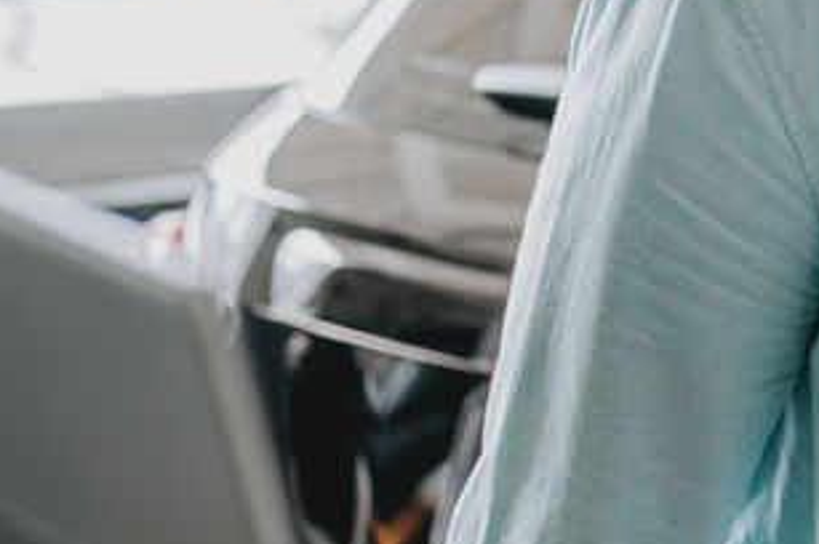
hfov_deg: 13.1
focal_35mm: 146
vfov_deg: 9.4
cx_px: 1318
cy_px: 249
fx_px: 3318
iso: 125
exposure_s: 1/160
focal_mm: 35
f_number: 2
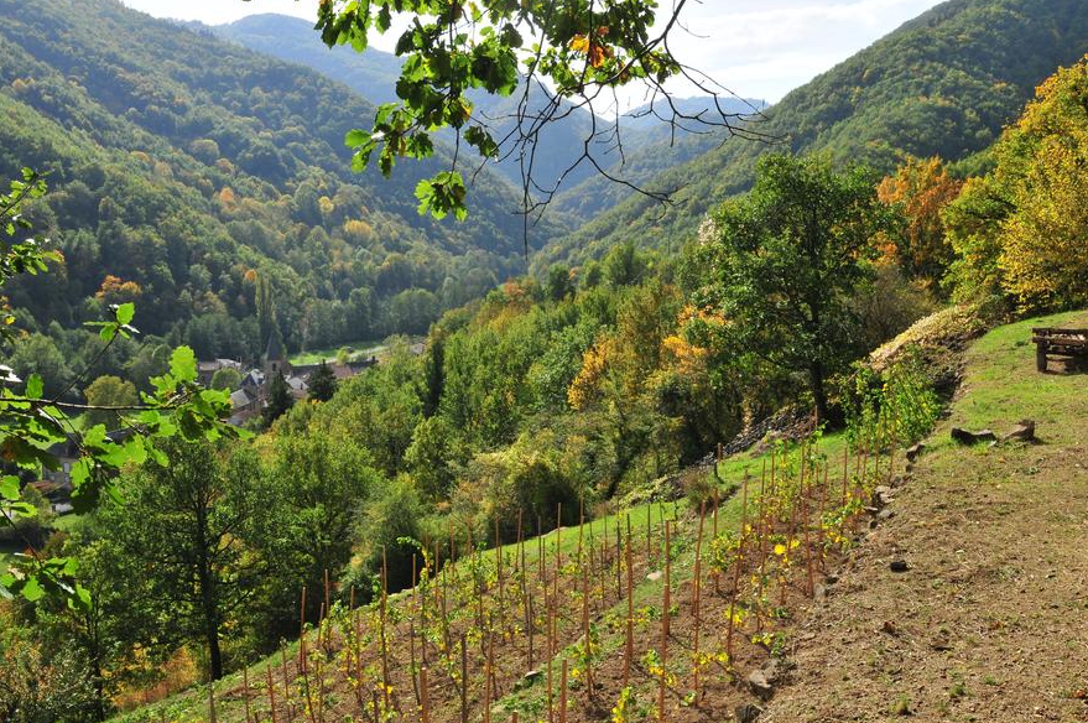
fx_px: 1117
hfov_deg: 51.9
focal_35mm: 37
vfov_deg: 35.9
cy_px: 359
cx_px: 534
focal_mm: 24
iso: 200
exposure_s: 1/125
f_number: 11
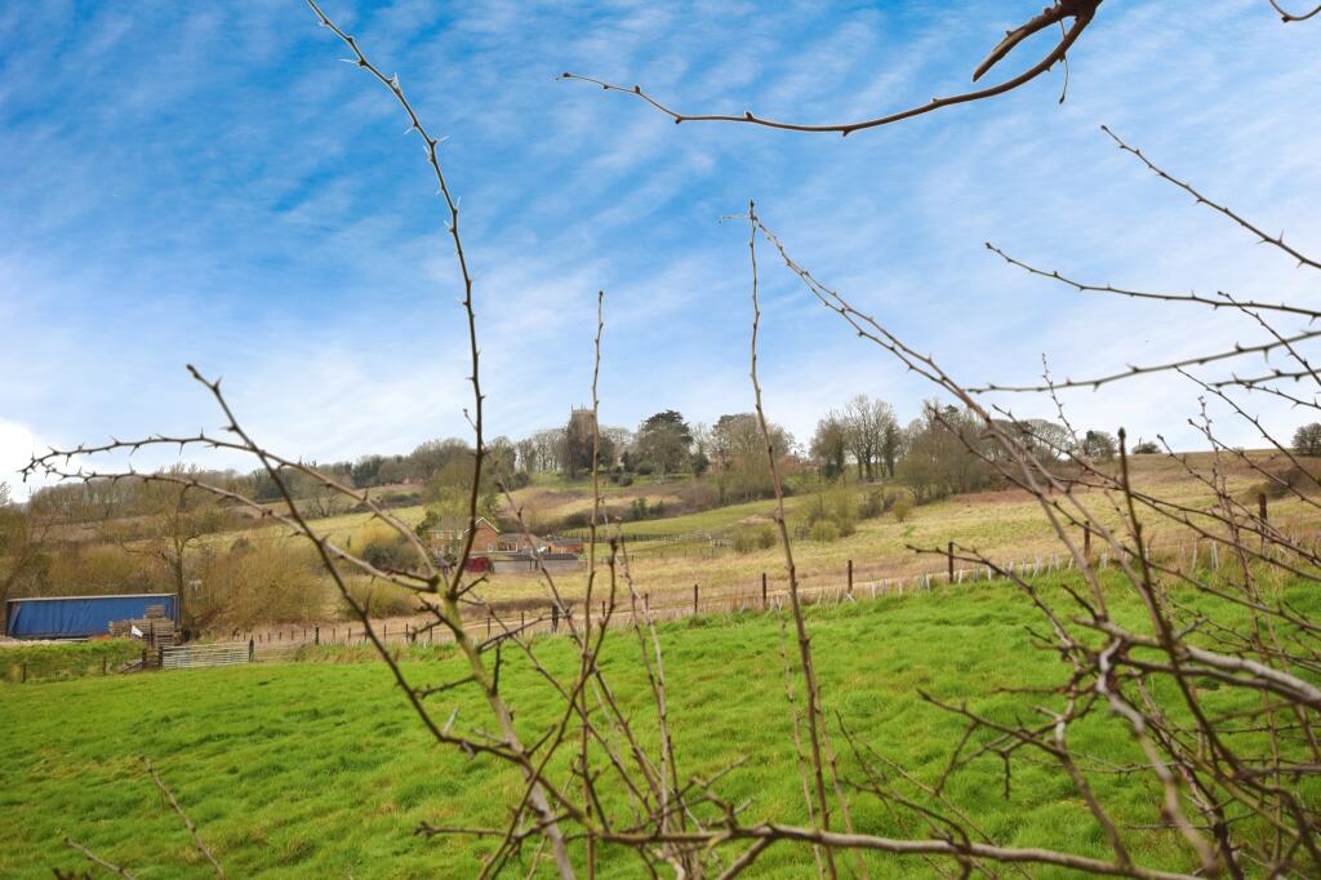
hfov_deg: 61.9
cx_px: 660
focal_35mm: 30
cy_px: 440
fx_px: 1100
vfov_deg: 43.6
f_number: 8
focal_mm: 20
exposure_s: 1/250
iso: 250
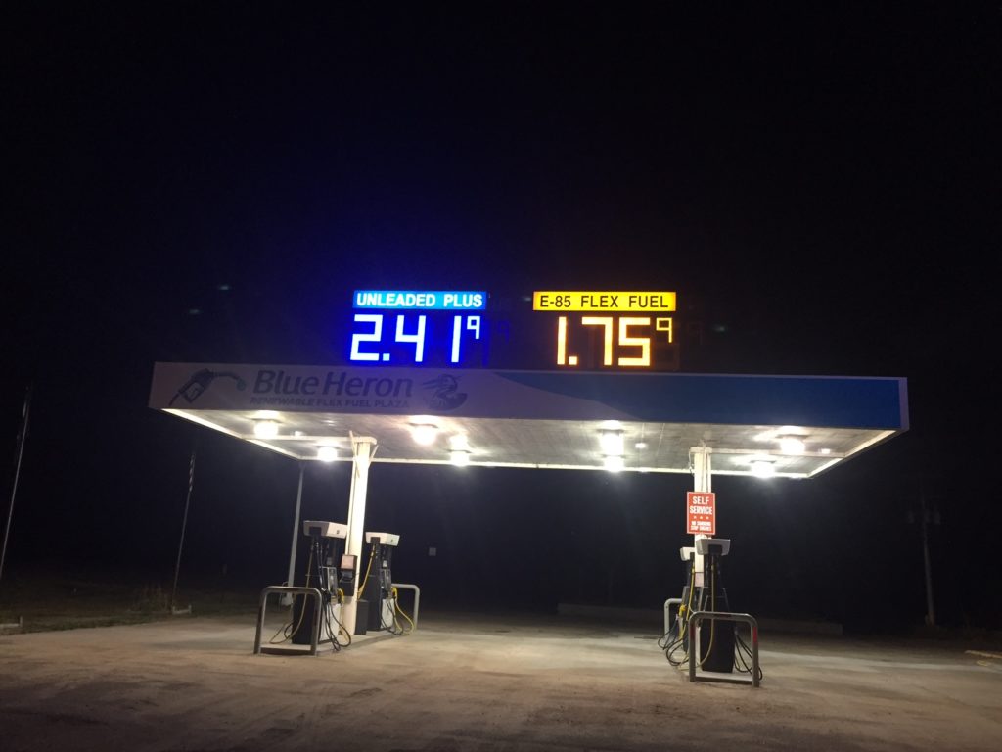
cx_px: 501
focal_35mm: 29
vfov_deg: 48.2
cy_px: 376
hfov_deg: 61.7
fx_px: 839
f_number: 2.2
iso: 125
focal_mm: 4.15
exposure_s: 1/30
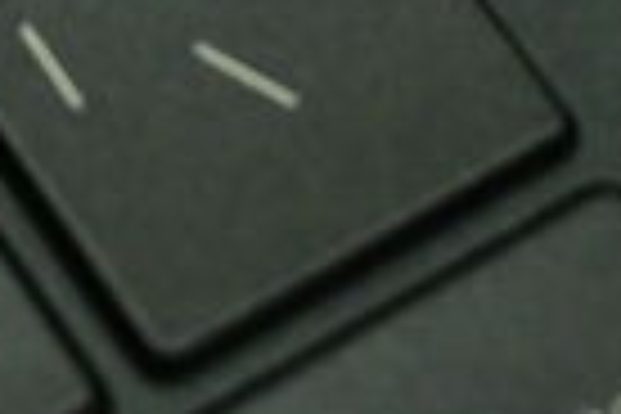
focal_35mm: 280
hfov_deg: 7.2
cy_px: -434
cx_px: -486
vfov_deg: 4.8
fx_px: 4830
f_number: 5.6
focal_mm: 42
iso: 1800
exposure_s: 1/60
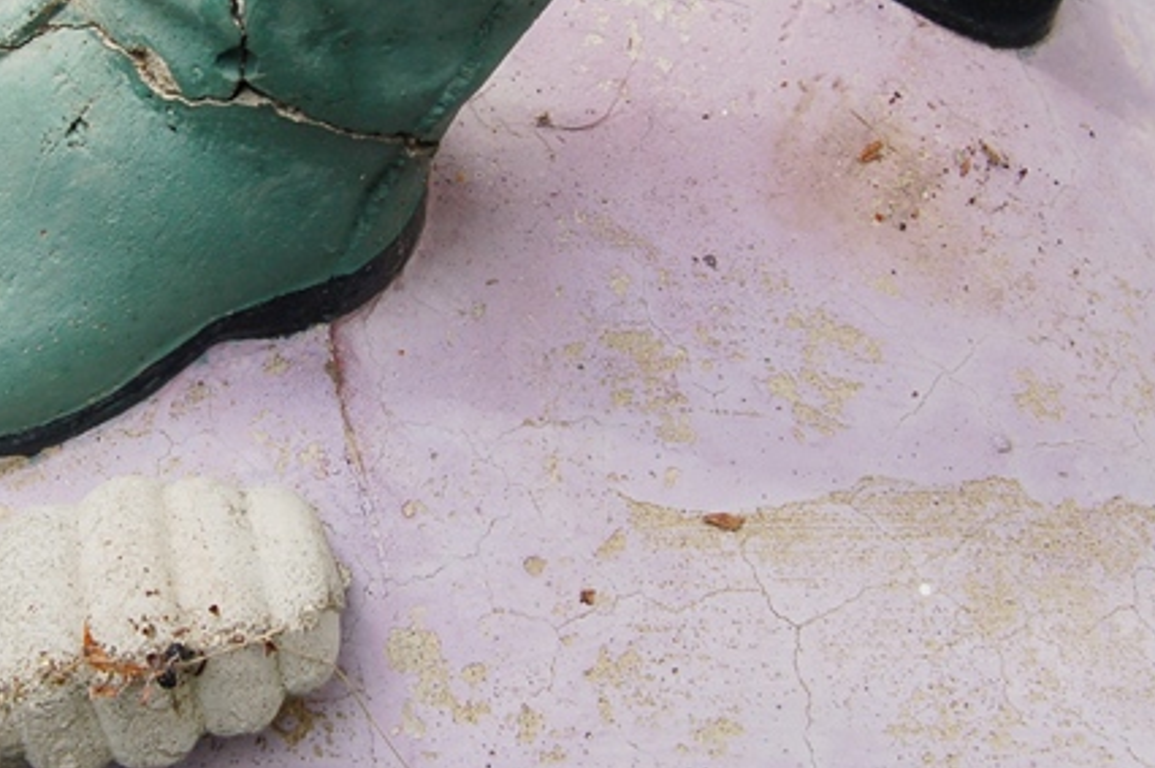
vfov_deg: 18.4
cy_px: 133
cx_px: 211
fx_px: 2341
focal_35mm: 73
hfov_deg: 27.1
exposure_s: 1/200
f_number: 7.1
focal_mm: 23
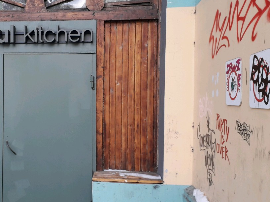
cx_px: 72
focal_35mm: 44
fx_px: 343
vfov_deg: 32.9
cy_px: 93
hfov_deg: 41.8
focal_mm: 3.6
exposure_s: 1/130
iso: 40
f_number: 1.9
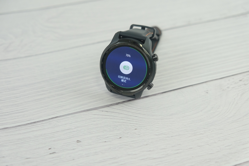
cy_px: 83
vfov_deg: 26.5
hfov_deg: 38.9
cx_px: 124
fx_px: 353
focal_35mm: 51
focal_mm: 34.3
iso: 800
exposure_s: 1/170
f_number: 3.6
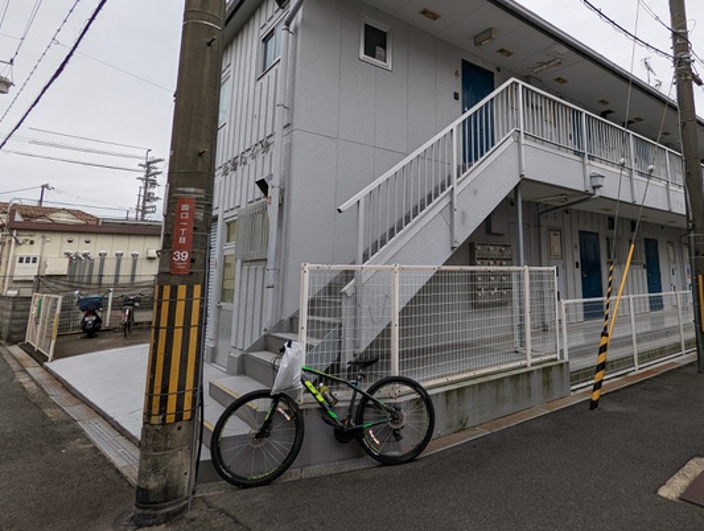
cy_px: 200
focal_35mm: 21
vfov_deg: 62.8
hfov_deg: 77.3
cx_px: 446
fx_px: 428
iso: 51
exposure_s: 1/240
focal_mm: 2.35
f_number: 2.2
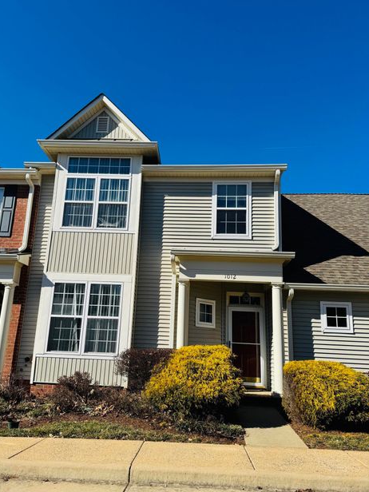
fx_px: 370
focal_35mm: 26
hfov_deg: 53.0
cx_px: 171
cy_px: 260
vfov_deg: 67.3
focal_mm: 6.76
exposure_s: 1/5814
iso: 80
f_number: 1.78
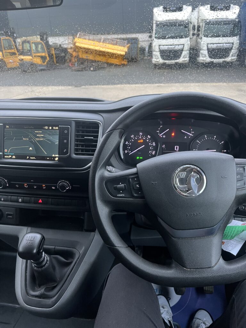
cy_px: 164
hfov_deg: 53.1
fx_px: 246
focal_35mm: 26
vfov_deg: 67.3
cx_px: 123
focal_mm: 5.1
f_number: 1.6
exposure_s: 1/60
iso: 320
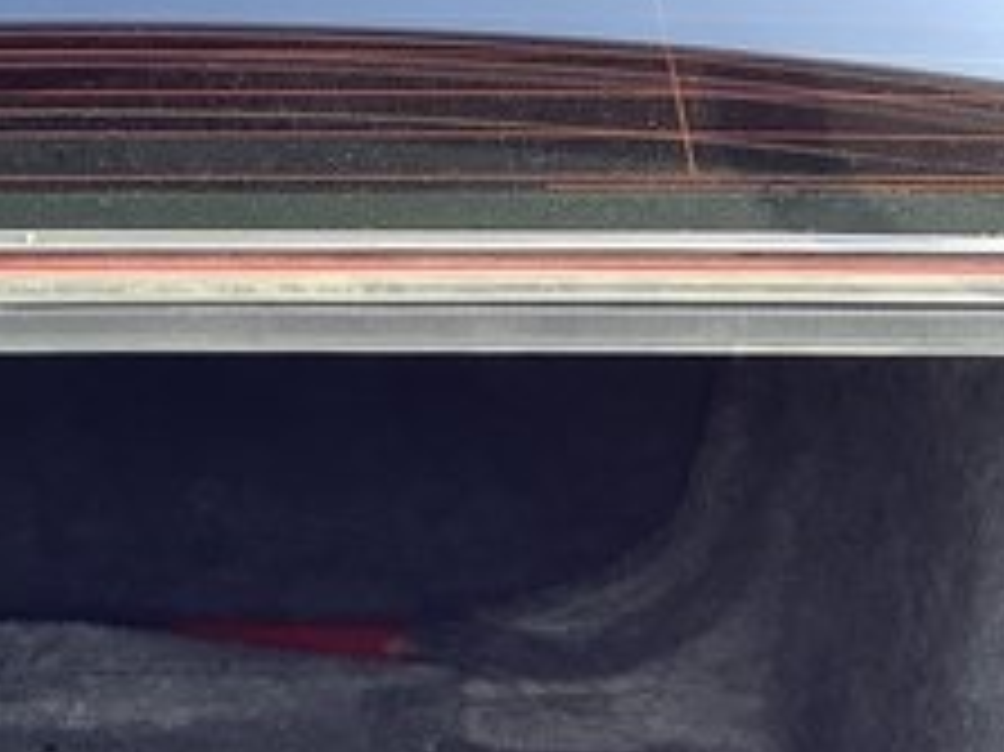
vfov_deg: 16.2
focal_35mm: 89
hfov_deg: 21.3
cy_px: 797
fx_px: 2580
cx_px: 27
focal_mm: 3.3
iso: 80
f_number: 2.4
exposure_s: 1/120
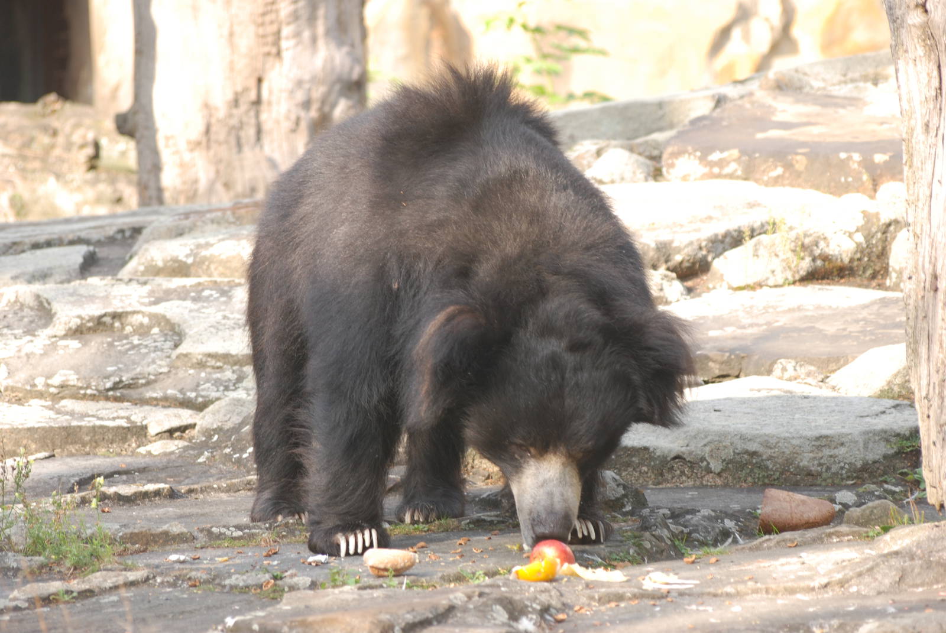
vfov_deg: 5.4
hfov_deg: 8.1
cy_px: 316
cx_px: 473
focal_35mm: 255
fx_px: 6709
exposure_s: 1/125
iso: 180
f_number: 4.8
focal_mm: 170
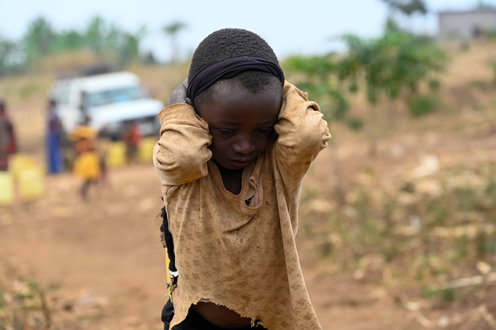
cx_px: 248
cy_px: 165
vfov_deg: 9.8
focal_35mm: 140
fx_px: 1928
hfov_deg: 14.7
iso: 640
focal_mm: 140
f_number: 7.1
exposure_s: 1/320
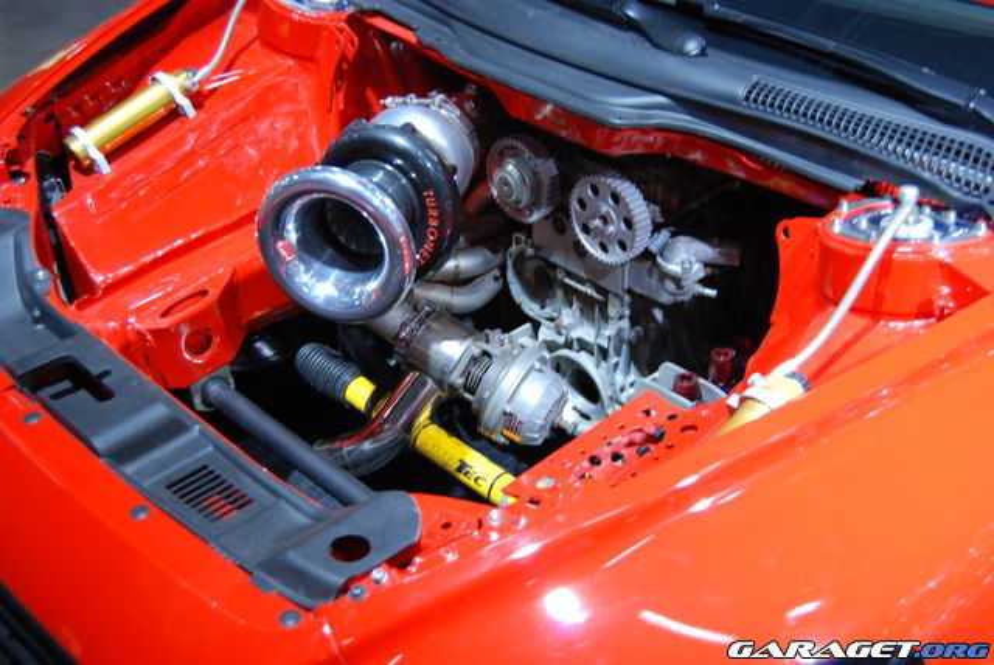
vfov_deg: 29.0
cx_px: 497
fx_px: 1285
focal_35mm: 46
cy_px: 332
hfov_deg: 42.3
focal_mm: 31
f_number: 5
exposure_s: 1/8
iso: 200
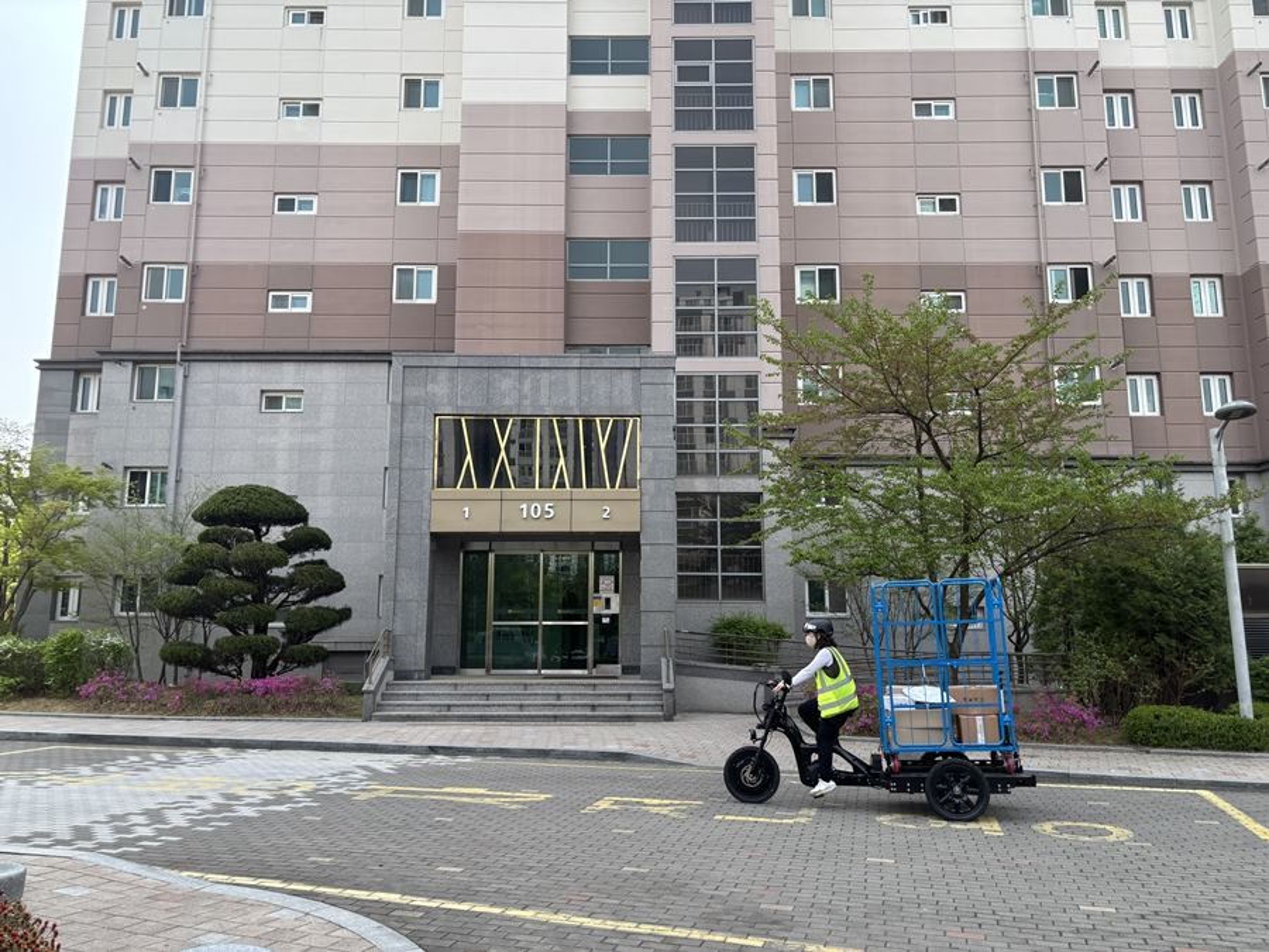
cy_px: 476
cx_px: 634
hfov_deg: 67.3
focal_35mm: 26
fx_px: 953
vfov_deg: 53.1
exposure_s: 1/872
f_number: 1.6
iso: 50
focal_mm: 5.96
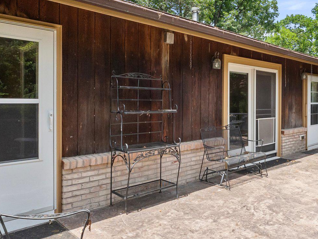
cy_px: 115
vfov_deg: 46.8
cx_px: 239
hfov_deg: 56.9
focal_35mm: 30
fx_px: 276
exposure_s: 1/640
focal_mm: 10
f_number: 8
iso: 640
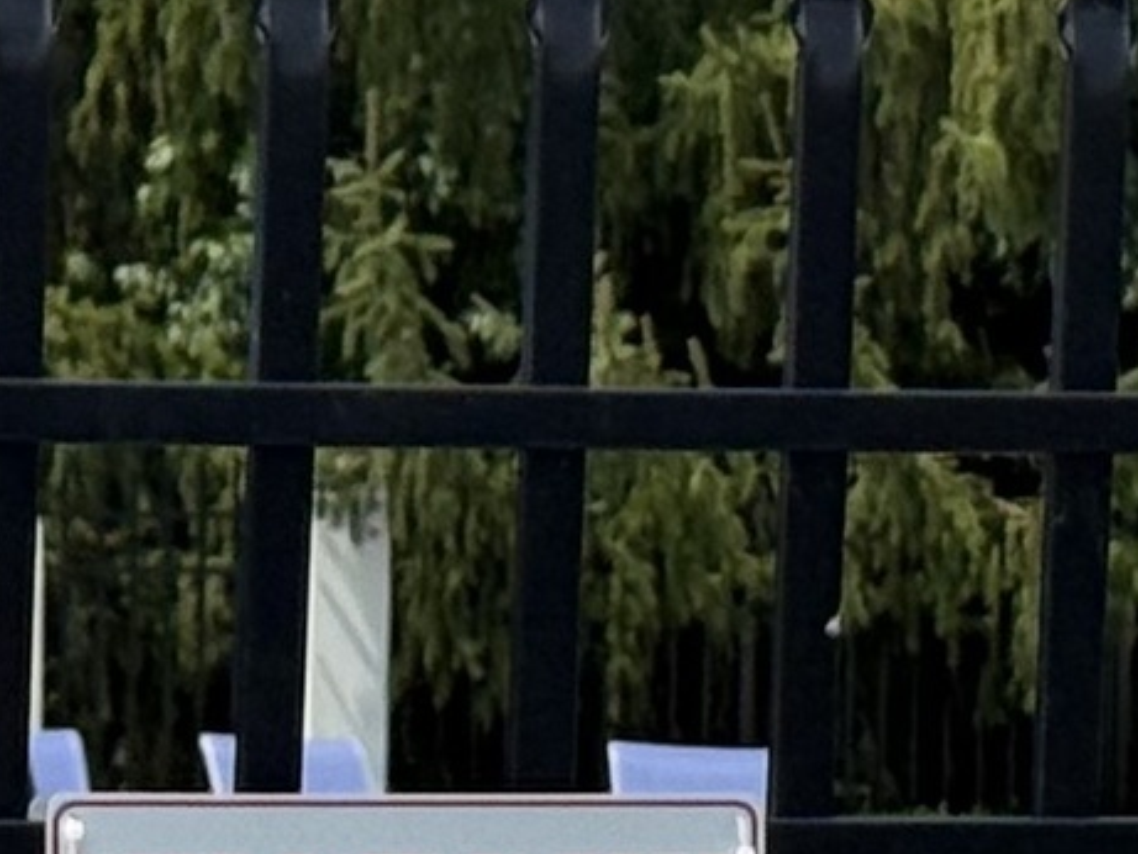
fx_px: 10523
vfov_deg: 4.6
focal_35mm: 320
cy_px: 1353
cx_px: 1054
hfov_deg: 6.2
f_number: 1.78
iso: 80
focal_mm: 6.76
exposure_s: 1/6024
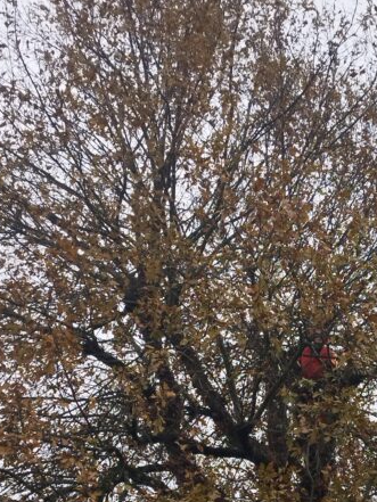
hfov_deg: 24.6
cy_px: 487
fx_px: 842
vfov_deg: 31.1
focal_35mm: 58
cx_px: 331
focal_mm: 5.95
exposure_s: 1/130
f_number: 1.89
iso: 50
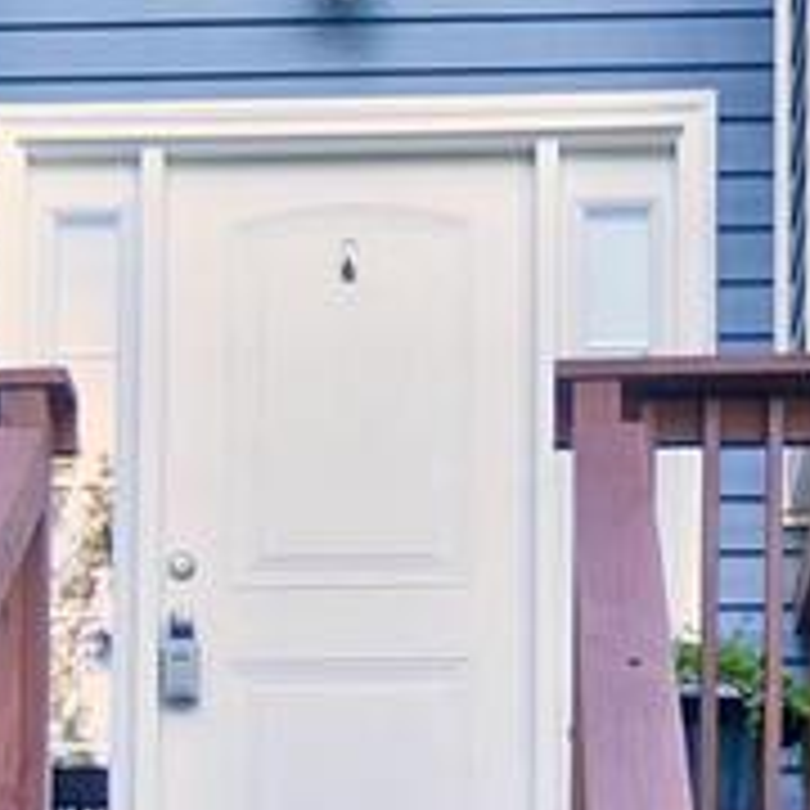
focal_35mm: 115
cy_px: 1444
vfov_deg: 13.7
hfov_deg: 15.2
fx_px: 3032
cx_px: 317
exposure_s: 1/50
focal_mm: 15
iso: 800
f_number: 8
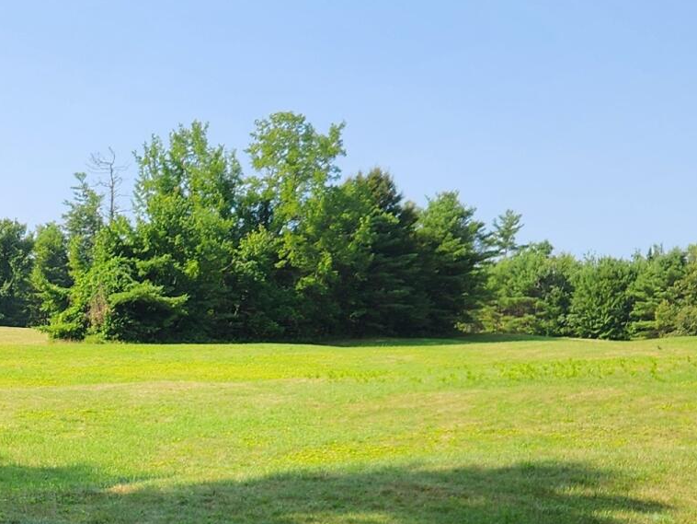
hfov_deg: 19.9
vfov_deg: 16.1
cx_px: -198
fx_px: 1833
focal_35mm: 91
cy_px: 427
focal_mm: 5.4
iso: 20
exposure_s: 1/997
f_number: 1.8
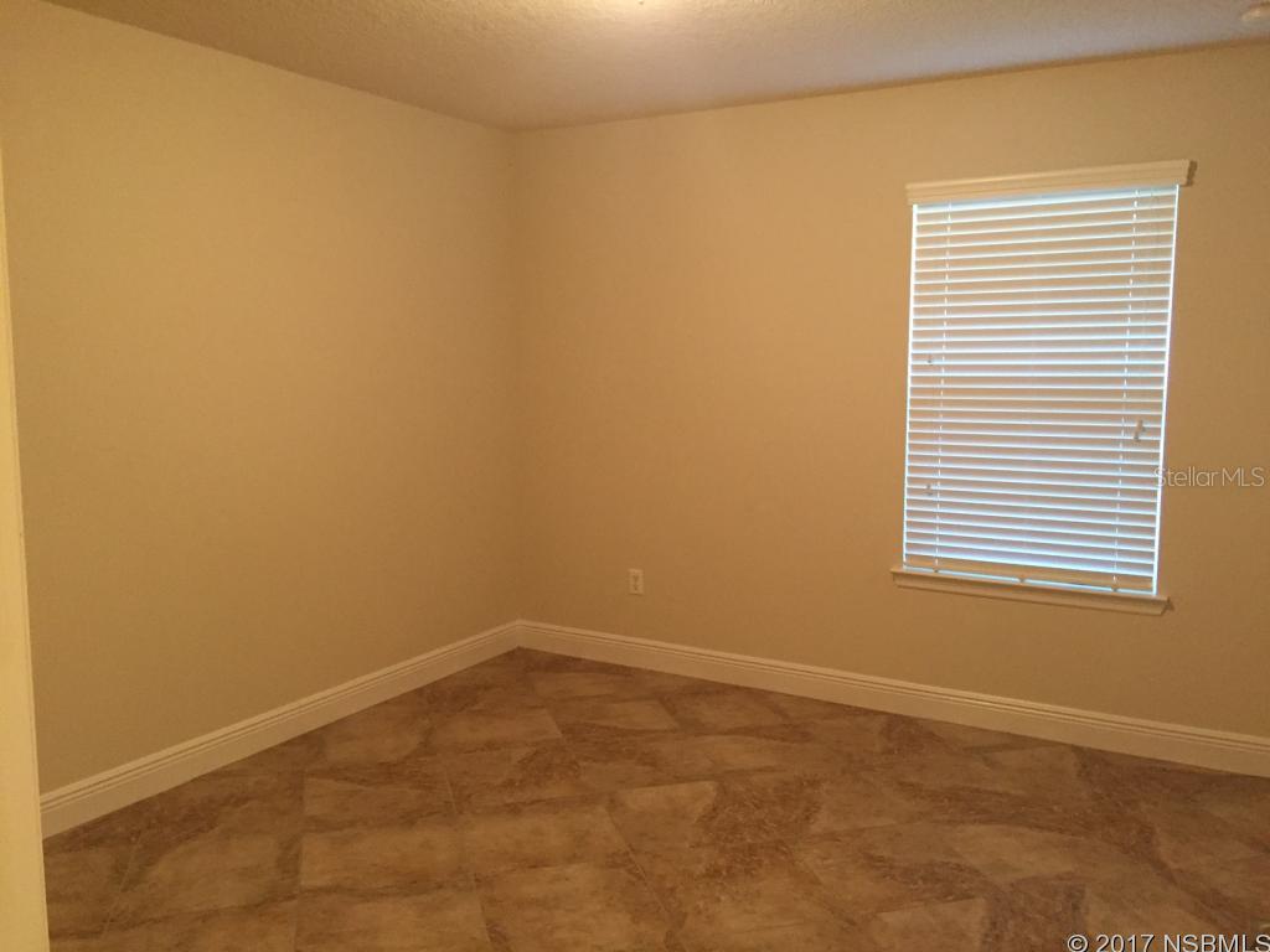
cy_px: 476
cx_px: 635
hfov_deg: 61.7
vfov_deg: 48.2
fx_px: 1064
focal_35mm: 29
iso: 160
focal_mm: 4.15
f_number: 2.2
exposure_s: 1/30
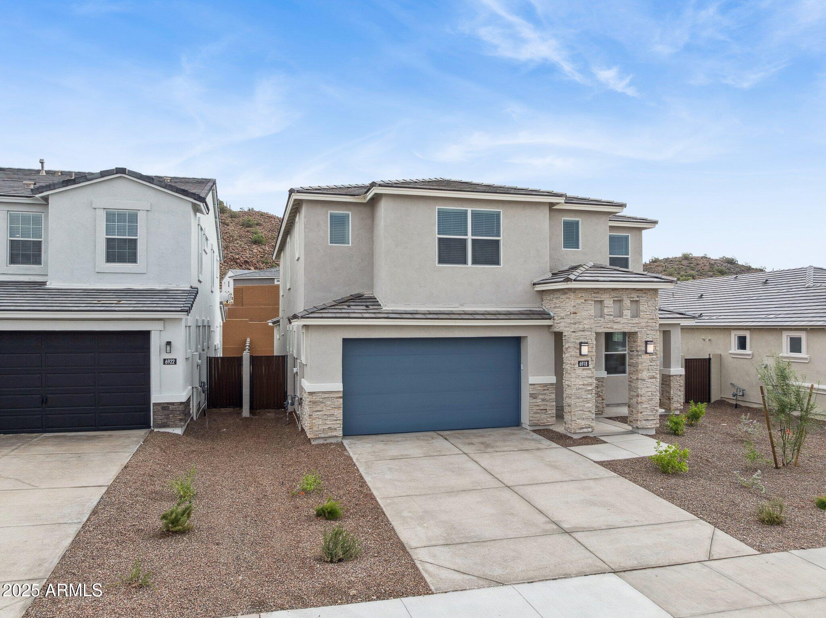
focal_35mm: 24
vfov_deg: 56.8
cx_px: 413
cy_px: 309
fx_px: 572
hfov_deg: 71.6
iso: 100
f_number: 5.6
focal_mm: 12.3
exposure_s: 1/240
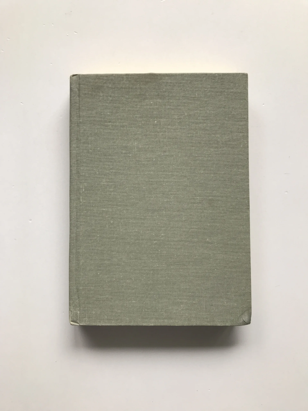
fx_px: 332
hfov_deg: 49.7
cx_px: 154
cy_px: 206
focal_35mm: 28
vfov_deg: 63.4
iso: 25
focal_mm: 3.99
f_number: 1.8
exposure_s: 1/50
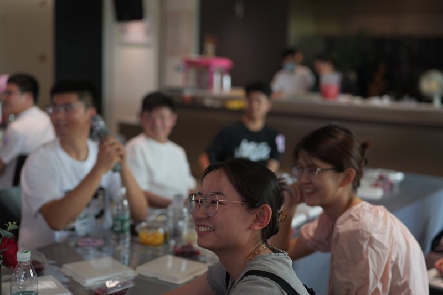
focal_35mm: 50
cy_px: 148
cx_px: 222
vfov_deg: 27.0
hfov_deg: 39.6
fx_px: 615
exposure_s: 1/160
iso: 250
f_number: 2.2
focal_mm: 50
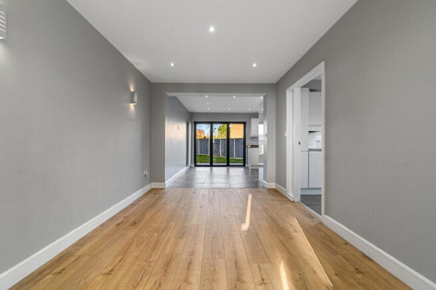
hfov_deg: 104.3
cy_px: 145
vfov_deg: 81.1
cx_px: 218
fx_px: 169
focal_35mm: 14
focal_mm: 14
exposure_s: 1/5
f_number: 8
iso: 400
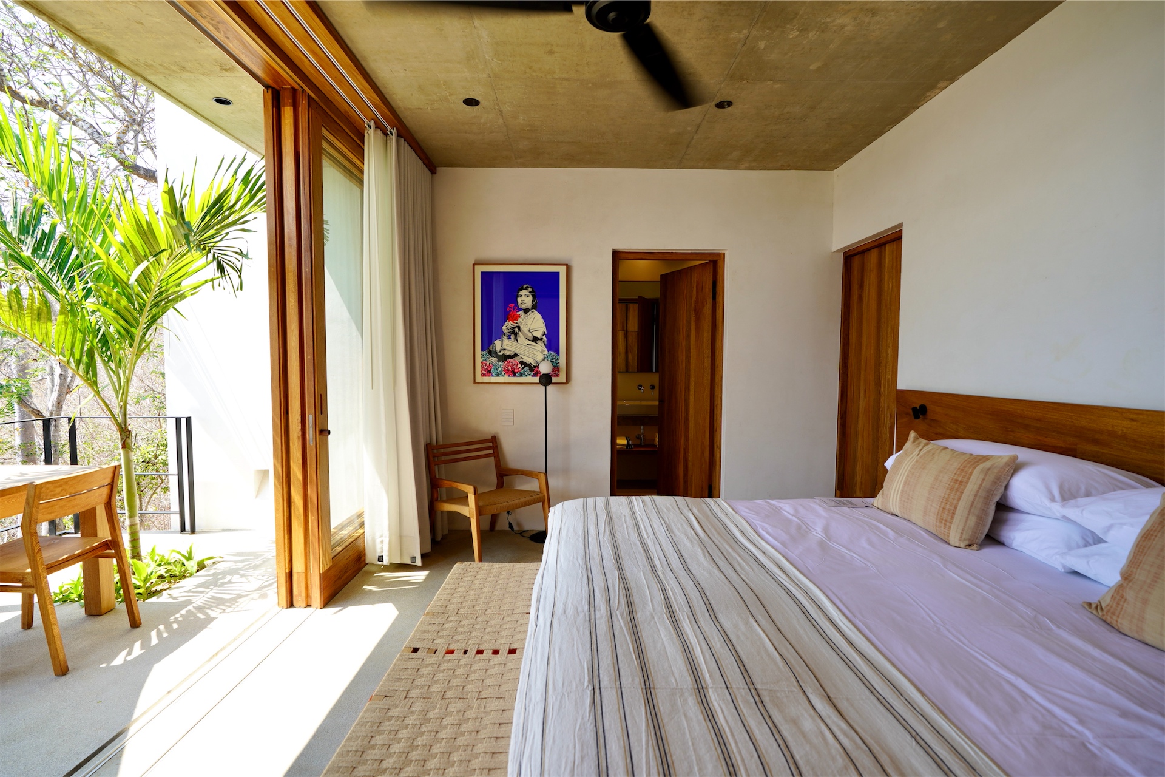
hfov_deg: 96.7
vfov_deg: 73.7
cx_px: 582
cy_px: 388
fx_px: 518
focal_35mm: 16
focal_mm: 16
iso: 100
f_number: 5.6
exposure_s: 1/80
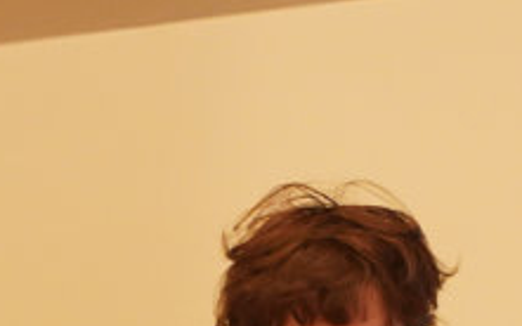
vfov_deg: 3.1
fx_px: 5888
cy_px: 646
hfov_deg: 5.1
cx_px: -71
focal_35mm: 414
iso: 2000
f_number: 4
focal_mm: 70
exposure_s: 1/160
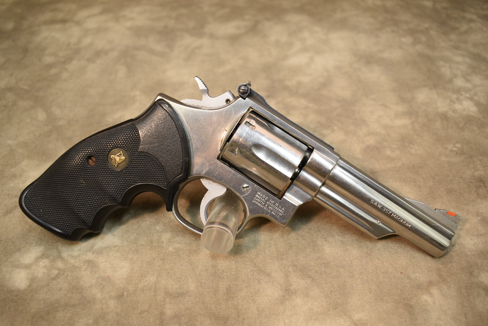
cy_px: 163
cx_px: 244
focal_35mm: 33
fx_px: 448
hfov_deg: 57.2
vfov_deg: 40.0
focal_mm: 22
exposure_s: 1/60
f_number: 4.5
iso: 800
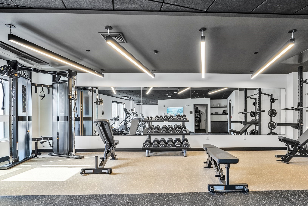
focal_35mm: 20
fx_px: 171
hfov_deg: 83.6
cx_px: 172
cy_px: 119
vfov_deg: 61.6
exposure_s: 1/15
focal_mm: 16
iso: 640
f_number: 9
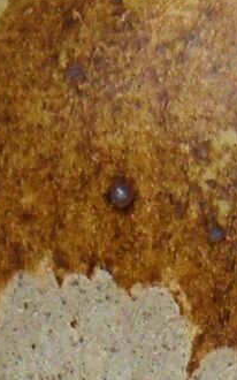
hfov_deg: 3.8
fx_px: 3486
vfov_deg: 6.1
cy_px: 647
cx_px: 538
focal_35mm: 337
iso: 100
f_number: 3.8
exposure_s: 1/400
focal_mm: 7.5
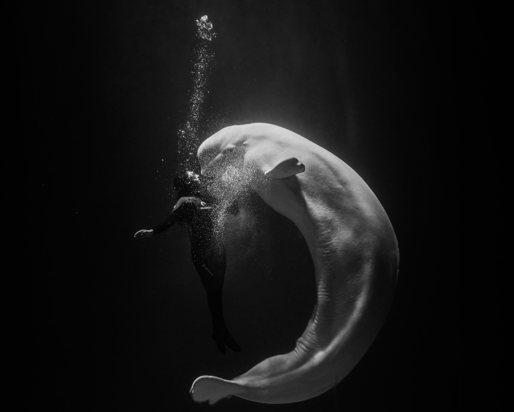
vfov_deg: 27.1
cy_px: 208
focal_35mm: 56
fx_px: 852
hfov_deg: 33.6
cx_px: 263
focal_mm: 49
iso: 2000
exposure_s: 1/80
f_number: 7.1
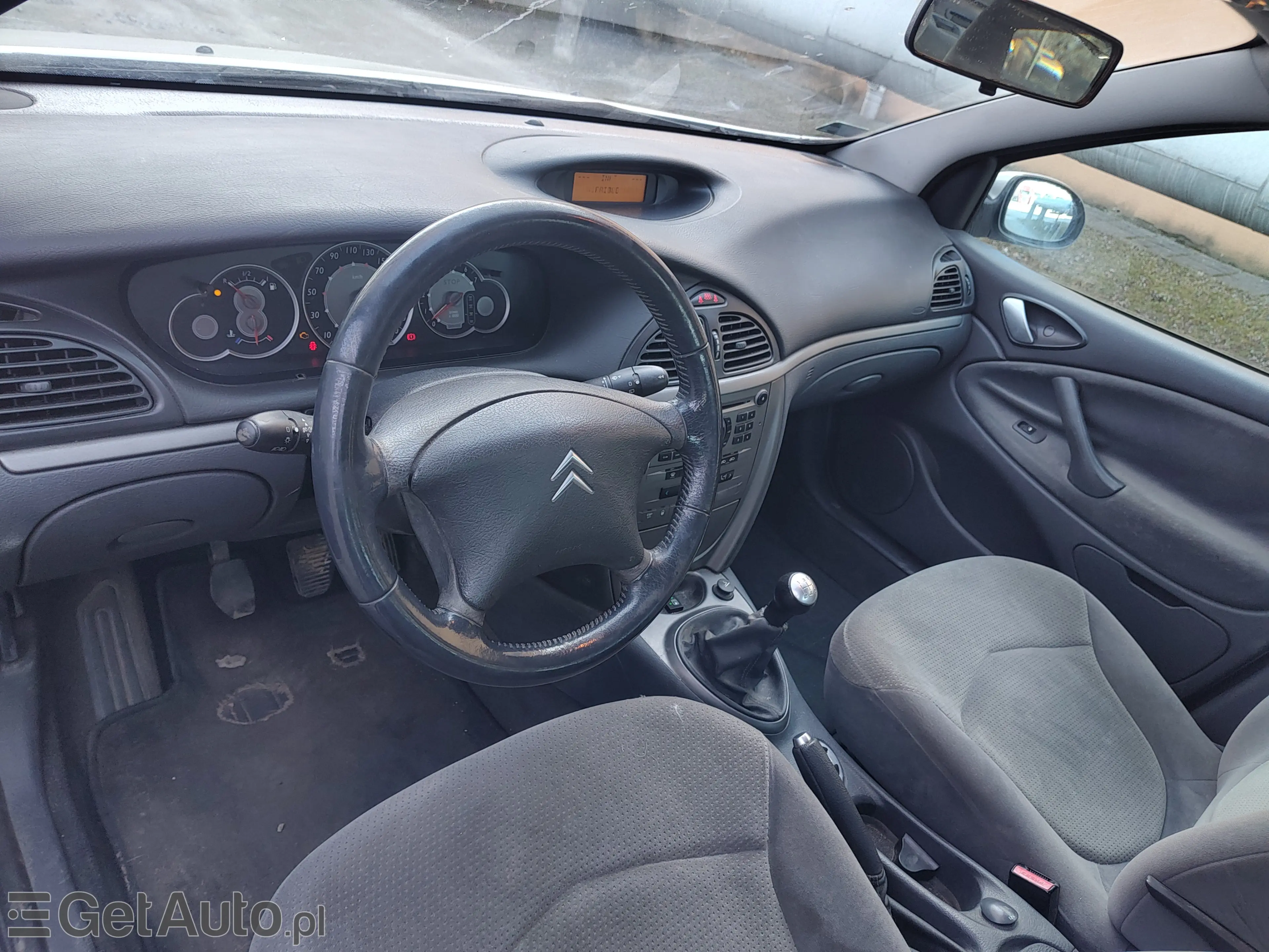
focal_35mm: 23
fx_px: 843
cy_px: 476
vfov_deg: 58.9
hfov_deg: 73.9
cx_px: 634
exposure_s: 1/100
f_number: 1.8
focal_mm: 5.56
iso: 163
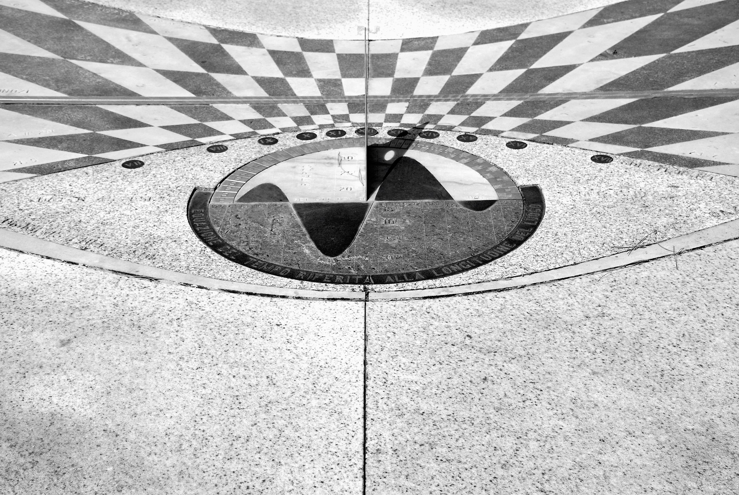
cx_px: 370
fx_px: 1295
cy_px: 248
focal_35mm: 63
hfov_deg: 31.9
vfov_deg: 21.6
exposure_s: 1/320
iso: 100
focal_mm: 42
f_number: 9
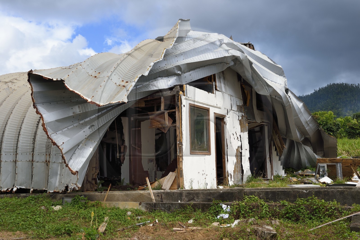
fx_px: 450
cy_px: 120
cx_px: 180
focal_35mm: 45
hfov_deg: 43.6
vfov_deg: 29.8
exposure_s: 1/250
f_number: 11
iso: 200
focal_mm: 45
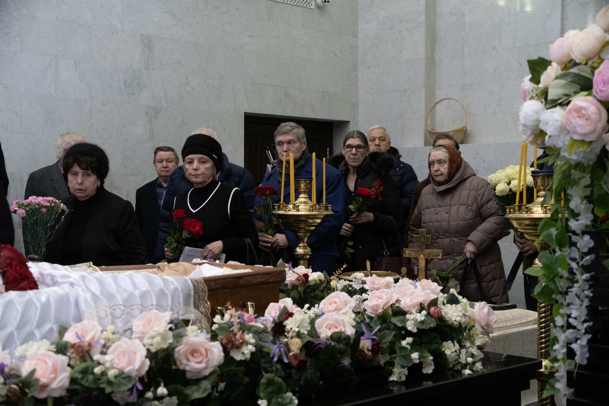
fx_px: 812
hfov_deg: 41.1
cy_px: 203
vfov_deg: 28.1
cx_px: 304
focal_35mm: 48
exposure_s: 1/60
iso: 3200
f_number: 4
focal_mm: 32.1
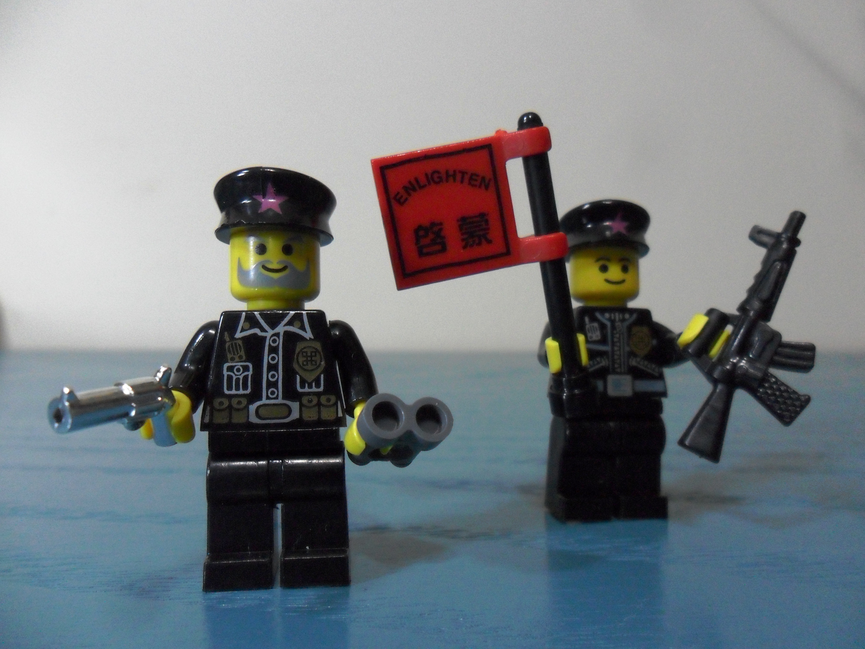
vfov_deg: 51.4
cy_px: 324
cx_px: 432
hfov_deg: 65.3
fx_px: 675
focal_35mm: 27
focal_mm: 4.9
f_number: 3.5
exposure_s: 1/20
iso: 400
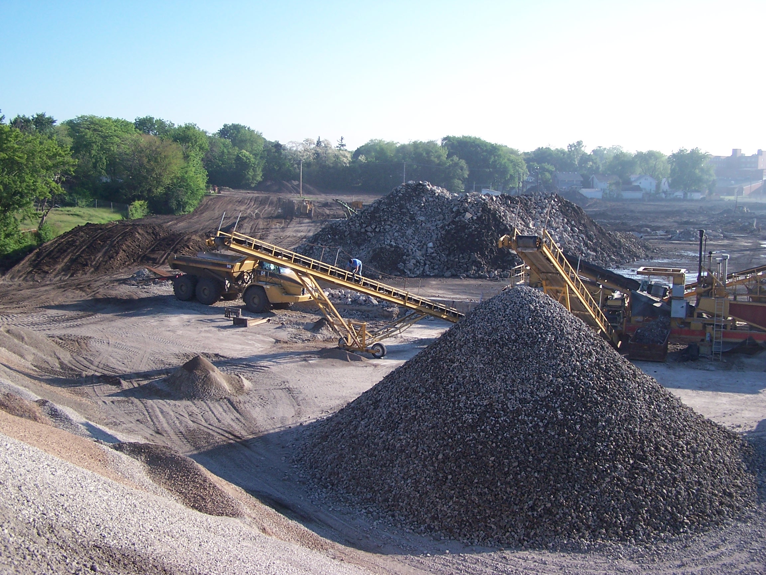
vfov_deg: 37.7
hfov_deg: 49.0
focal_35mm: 38
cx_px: 383
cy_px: 288
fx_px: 841
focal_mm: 6.3
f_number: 2.8
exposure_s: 1/500
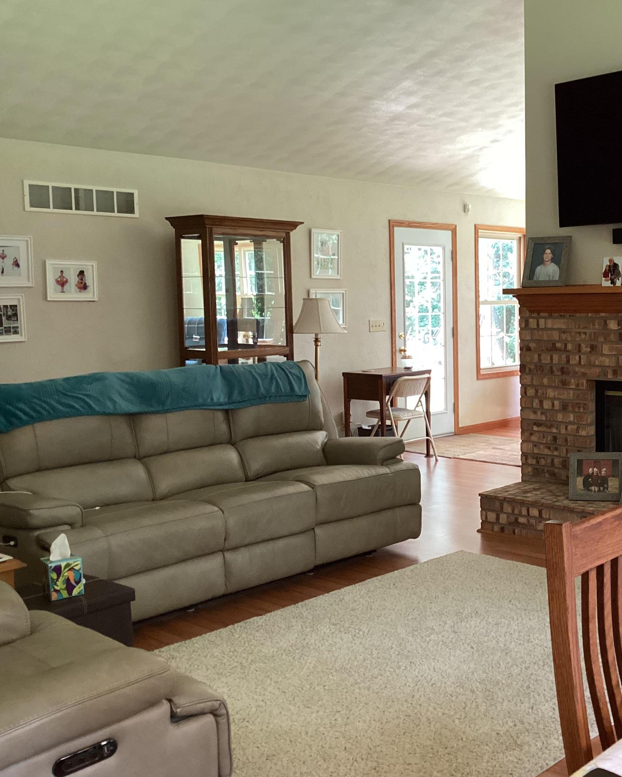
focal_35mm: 41
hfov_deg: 35.5
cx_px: 482
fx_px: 943
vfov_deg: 44.8
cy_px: 385
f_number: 2.4
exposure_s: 1/60
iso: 250
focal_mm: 3.3
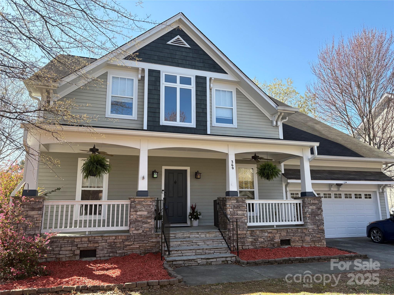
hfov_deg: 67.3
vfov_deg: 53.1
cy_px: 148
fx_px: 296
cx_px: 197
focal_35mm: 26
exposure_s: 1/1287
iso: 50
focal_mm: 5.96
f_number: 1.6
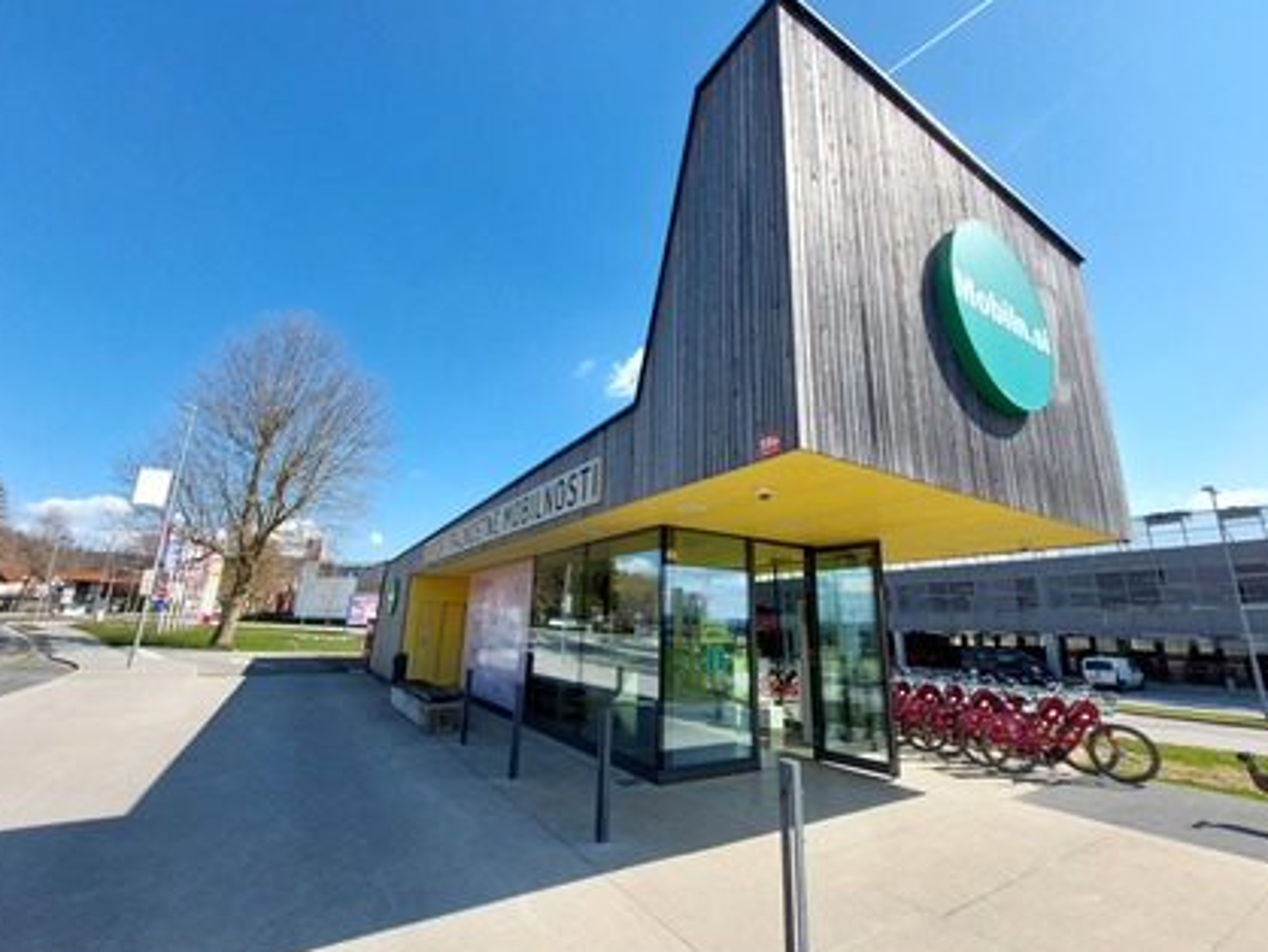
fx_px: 513
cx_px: 637
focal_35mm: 14
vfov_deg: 85.7
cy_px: 482
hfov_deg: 102.0
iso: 50
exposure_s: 1/1130
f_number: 2.2
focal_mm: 1.74
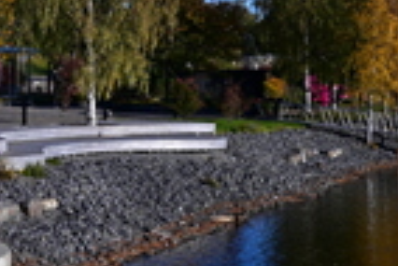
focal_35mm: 129
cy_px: 45
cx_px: -226
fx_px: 1428
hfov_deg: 14.6
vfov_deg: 10.6
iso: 100
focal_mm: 35
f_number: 5.6
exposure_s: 1/800
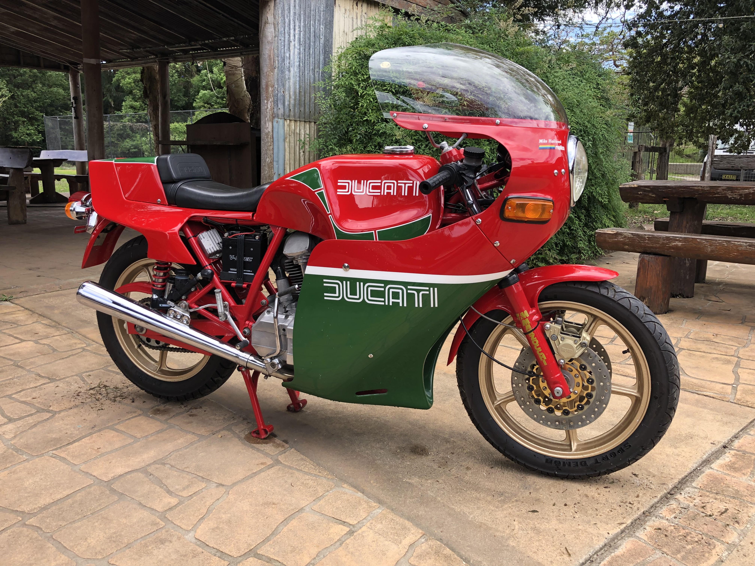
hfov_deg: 63.4
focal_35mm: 28
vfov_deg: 49.7
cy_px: 283
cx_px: 378
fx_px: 611
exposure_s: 1/271
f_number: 1.8
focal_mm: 3.99
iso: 20
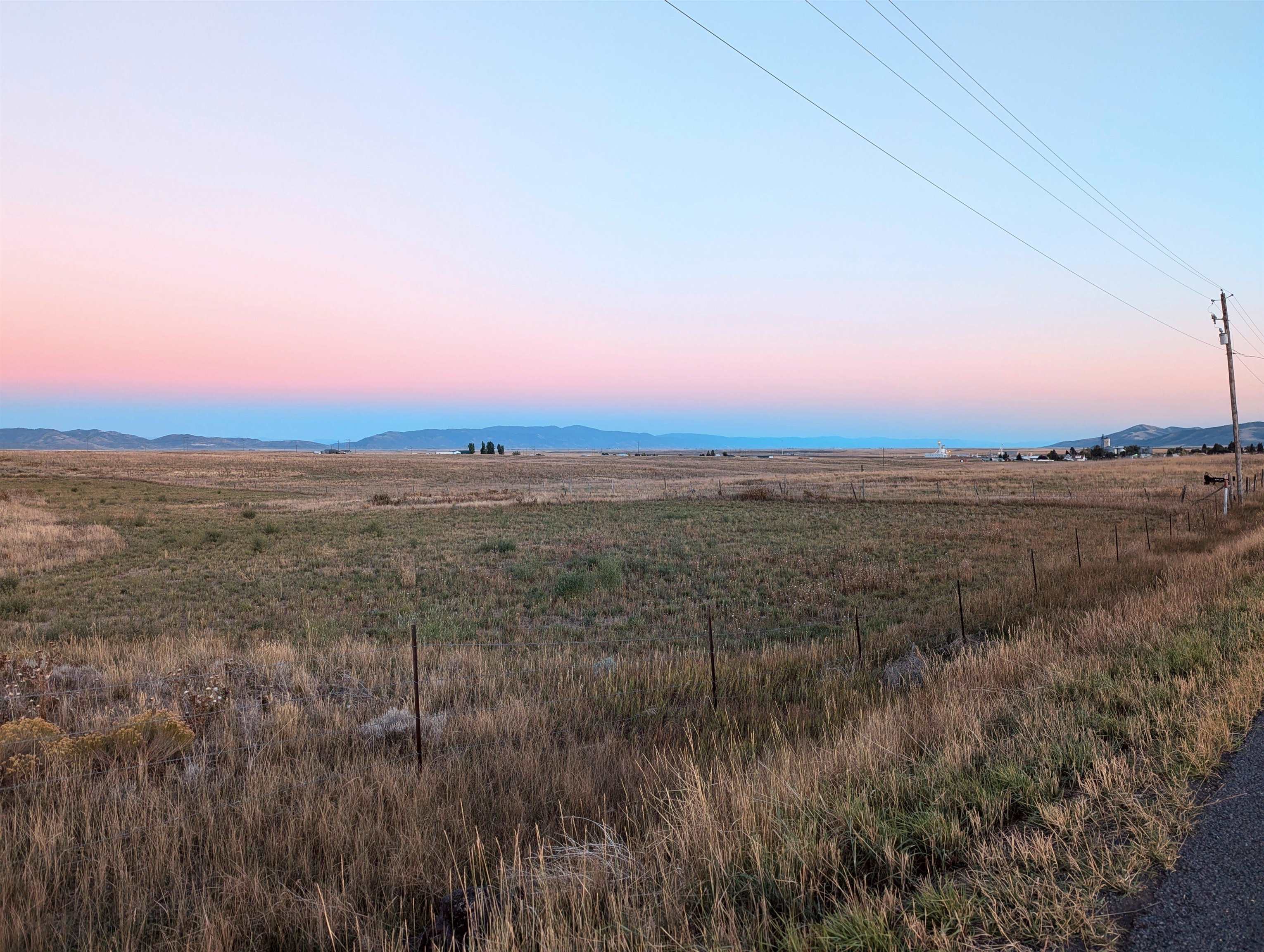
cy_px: 476
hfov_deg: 71.5
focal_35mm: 24
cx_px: 632
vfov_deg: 56.9
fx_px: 878
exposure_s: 1/40.7
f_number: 1.85
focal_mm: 6.81
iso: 60
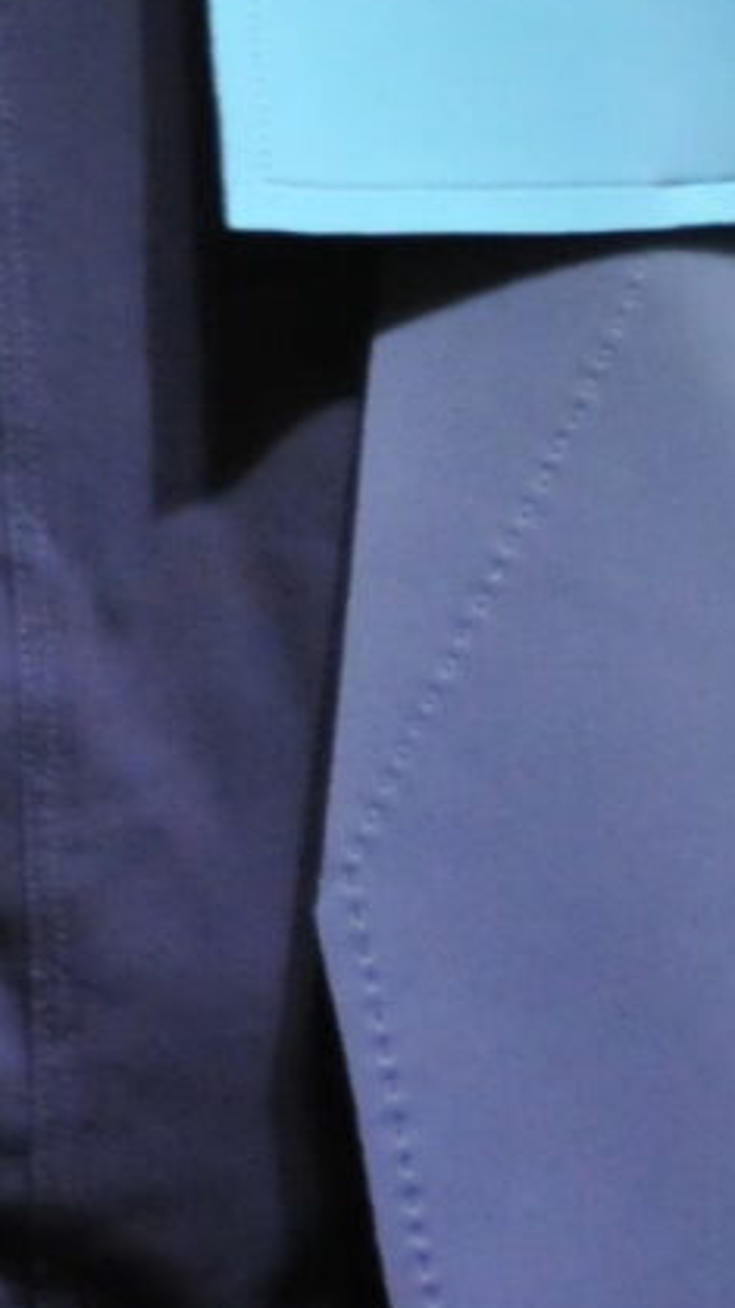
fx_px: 28326
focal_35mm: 817
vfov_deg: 2.6
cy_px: -341
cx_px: -1805
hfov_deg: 1.5
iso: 1000
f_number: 4
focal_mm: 85
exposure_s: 1/320
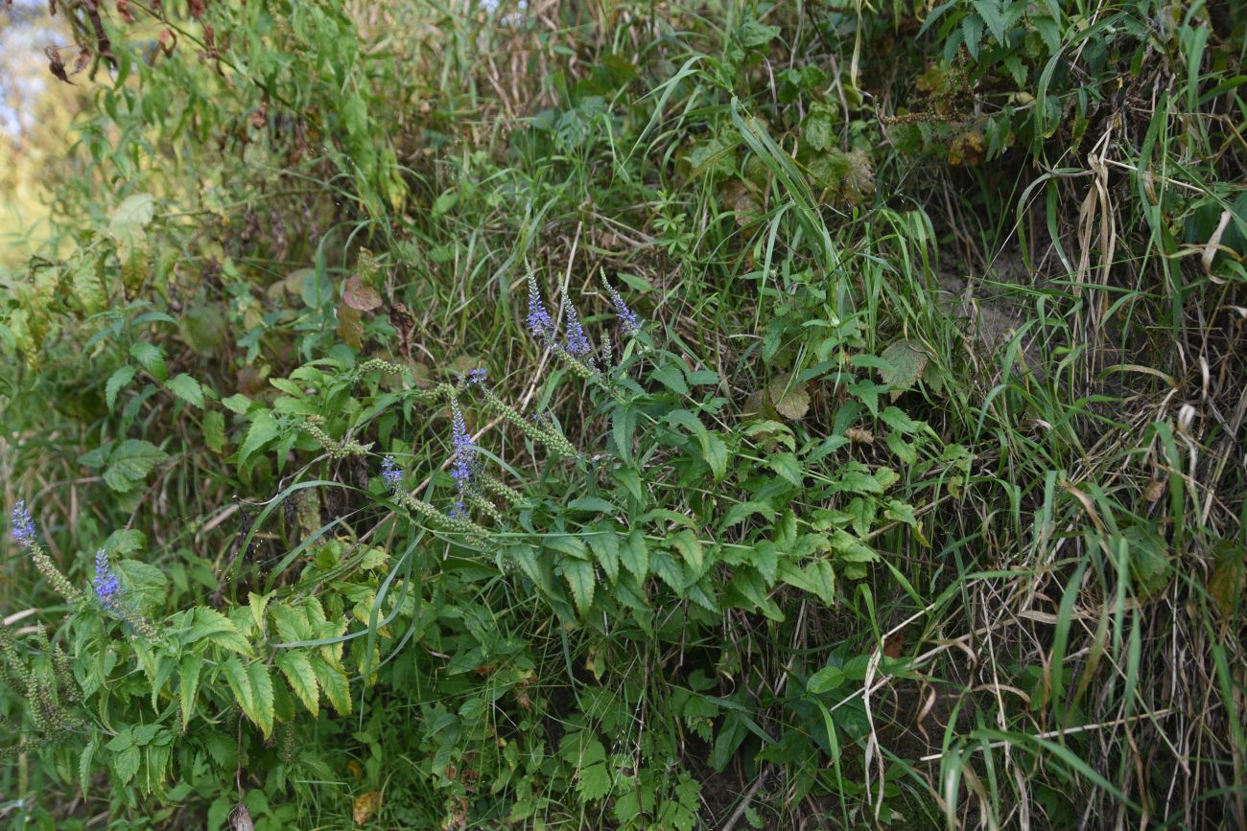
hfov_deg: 60.3
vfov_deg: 42.3
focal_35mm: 31
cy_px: 416
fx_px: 1074
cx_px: 624
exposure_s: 1/125
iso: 100
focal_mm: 31
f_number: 4.5
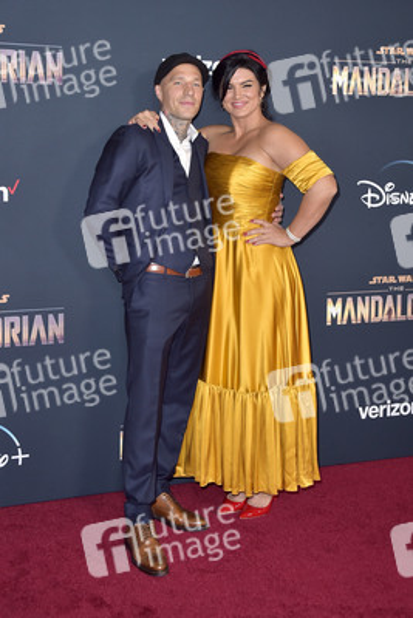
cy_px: 309
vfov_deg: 41.1
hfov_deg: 28.1
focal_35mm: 48
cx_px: 206
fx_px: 825
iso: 500
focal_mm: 48
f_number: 7.1
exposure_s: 1/250
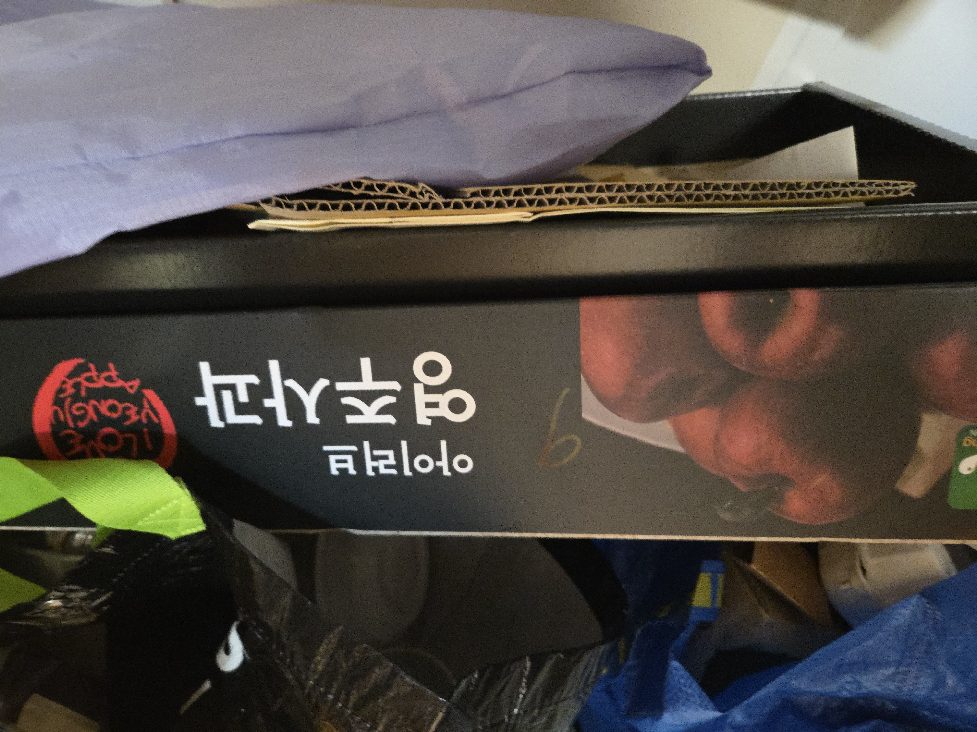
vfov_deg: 58.9
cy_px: 366
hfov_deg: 73.9
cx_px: 488
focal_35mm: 23
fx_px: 649
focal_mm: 5.4
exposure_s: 1/24
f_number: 1.8
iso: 1600
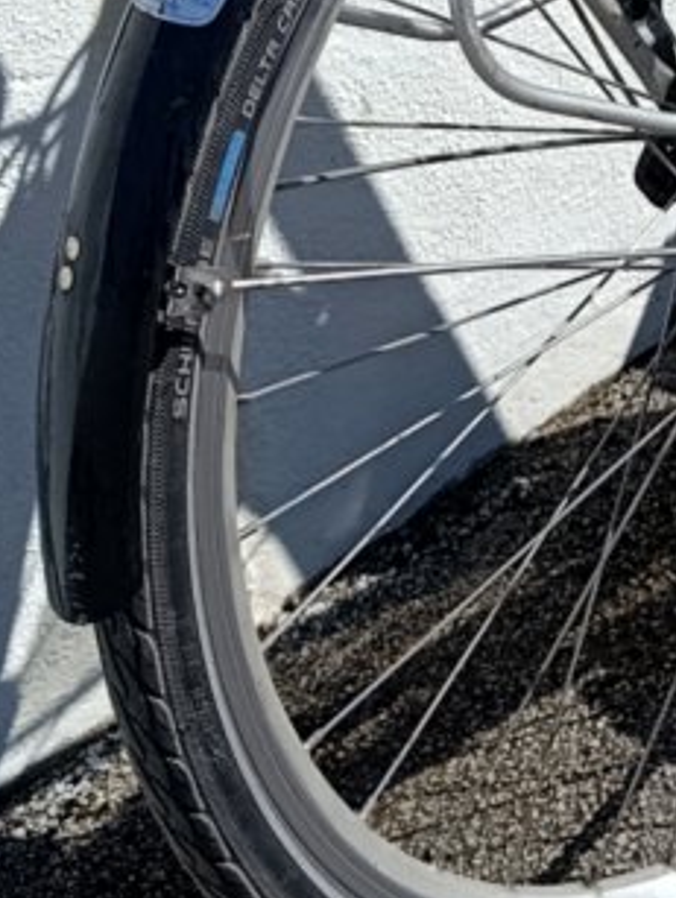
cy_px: -418
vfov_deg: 19.2
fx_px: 2339
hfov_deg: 15.5
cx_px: 928
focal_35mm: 90
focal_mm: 6.11
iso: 51
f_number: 1.65
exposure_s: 1/732
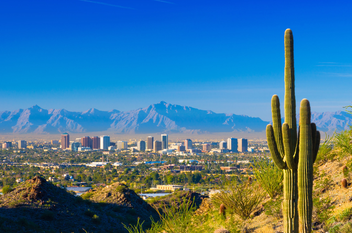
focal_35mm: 123
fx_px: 1200
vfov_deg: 11.1
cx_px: 176
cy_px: 116
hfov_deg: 16.7
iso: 100
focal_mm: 82
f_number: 14
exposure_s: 1/13
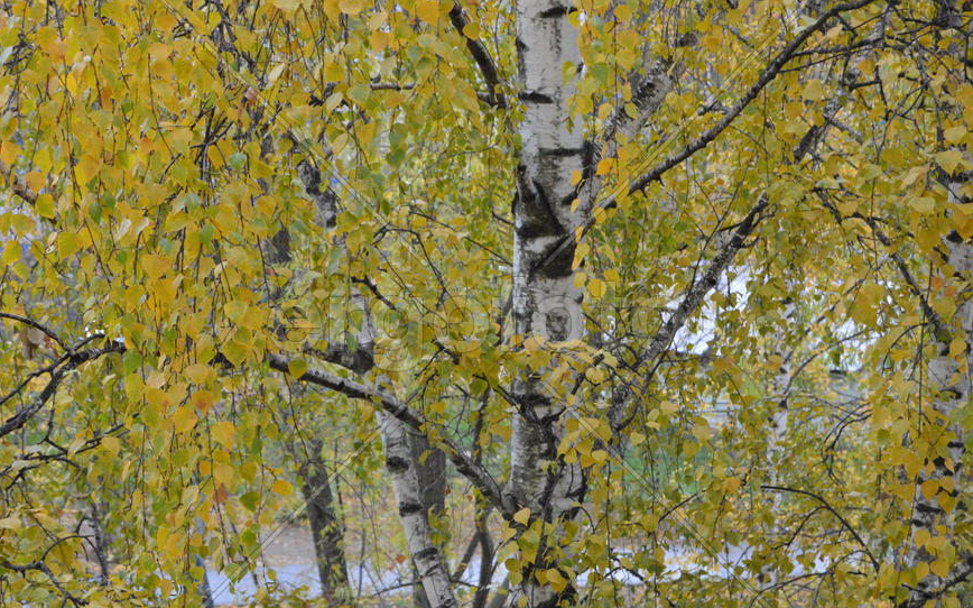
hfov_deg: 24.5
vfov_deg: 15.4
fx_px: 2240
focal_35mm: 85
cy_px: 324
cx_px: 485
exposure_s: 1/400
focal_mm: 55
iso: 3200
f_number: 5.6
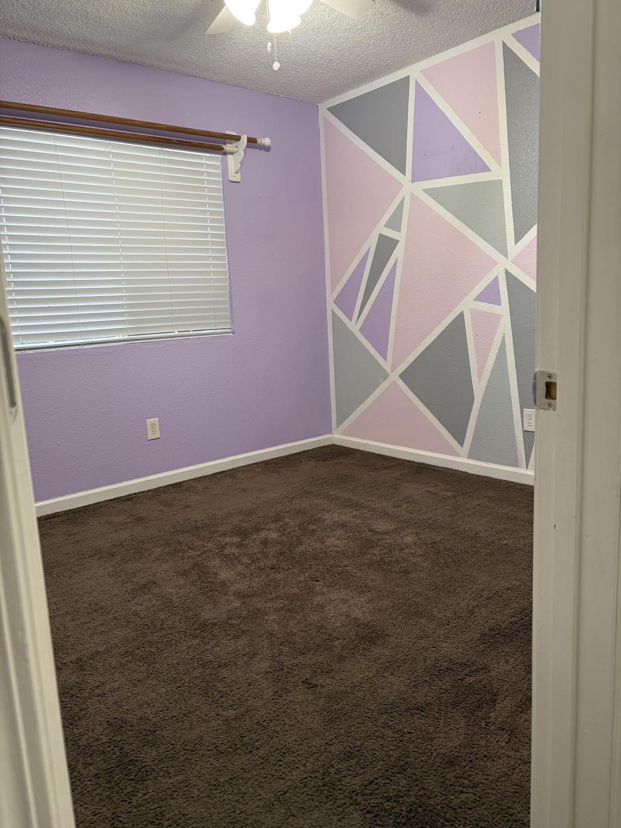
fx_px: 622
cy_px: 414
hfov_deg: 53.1
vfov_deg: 67.3
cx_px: 310
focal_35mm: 26
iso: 125
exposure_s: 1/60
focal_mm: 5.96
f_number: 1.6
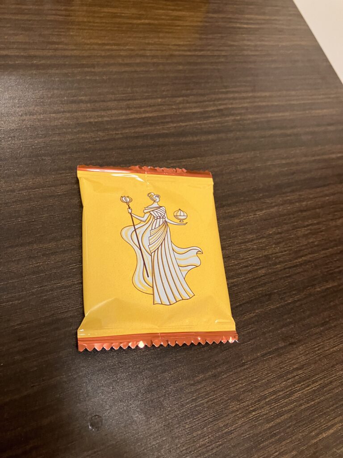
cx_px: 172
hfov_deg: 49.7
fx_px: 370
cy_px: 229
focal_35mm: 28
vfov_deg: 63.4
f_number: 1.8
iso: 320
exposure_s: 1/43
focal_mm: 3.99
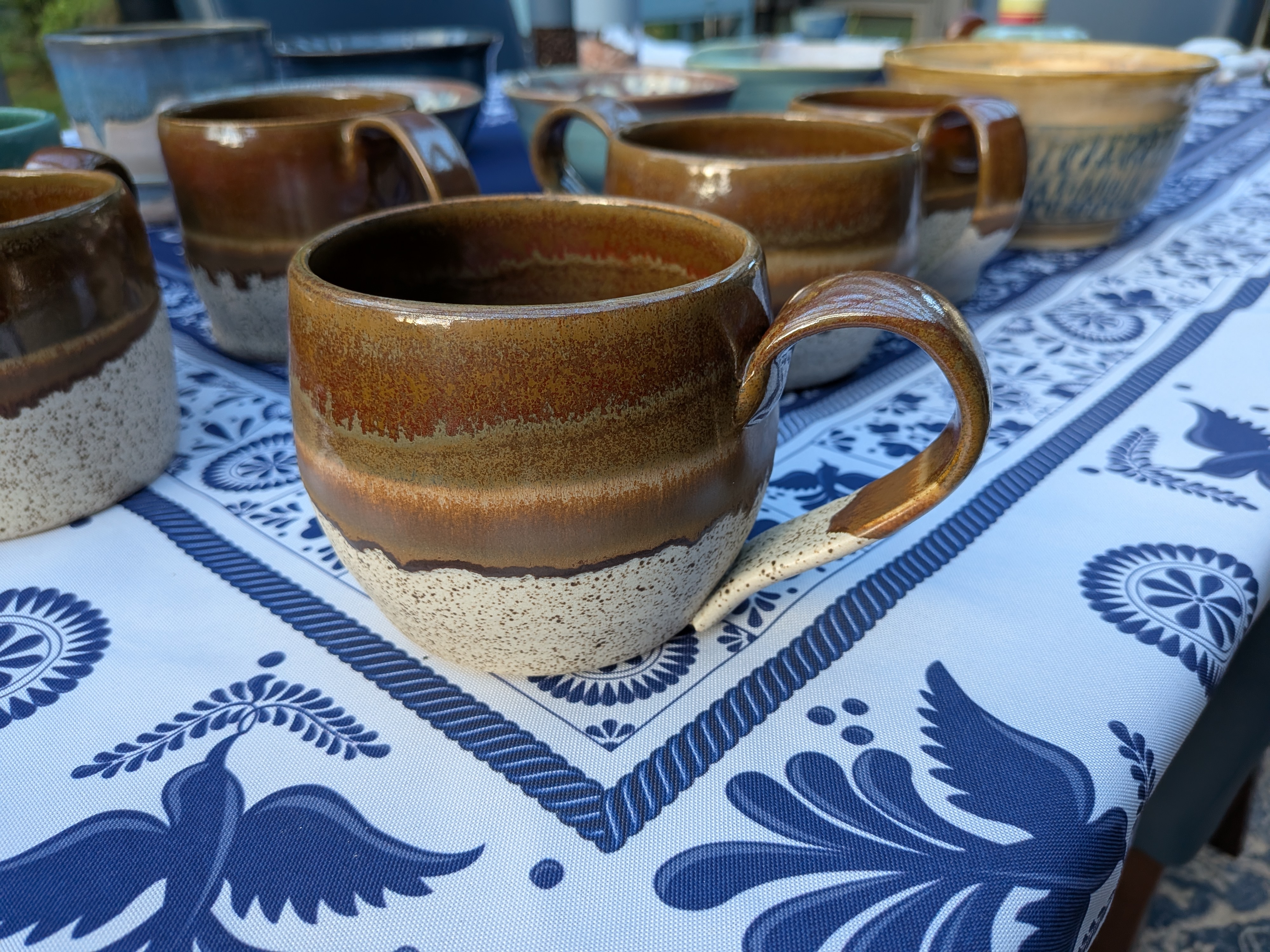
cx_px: 635
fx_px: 881
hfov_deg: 71.6
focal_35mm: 24
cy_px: 476
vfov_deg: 56.8
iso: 80
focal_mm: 4.53
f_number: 1.7
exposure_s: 1/100
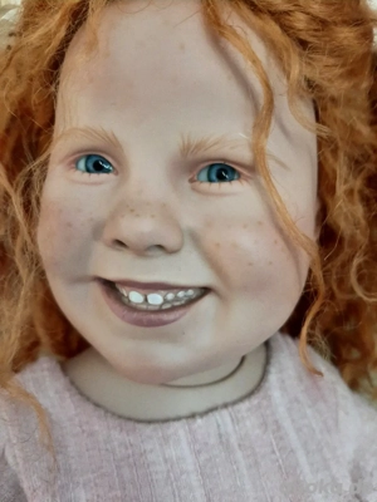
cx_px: 188
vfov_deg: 67.3
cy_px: 251
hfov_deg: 53.1
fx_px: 378
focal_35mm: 26
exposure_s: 1/25
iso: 250
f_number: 1.7
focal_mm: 3.93
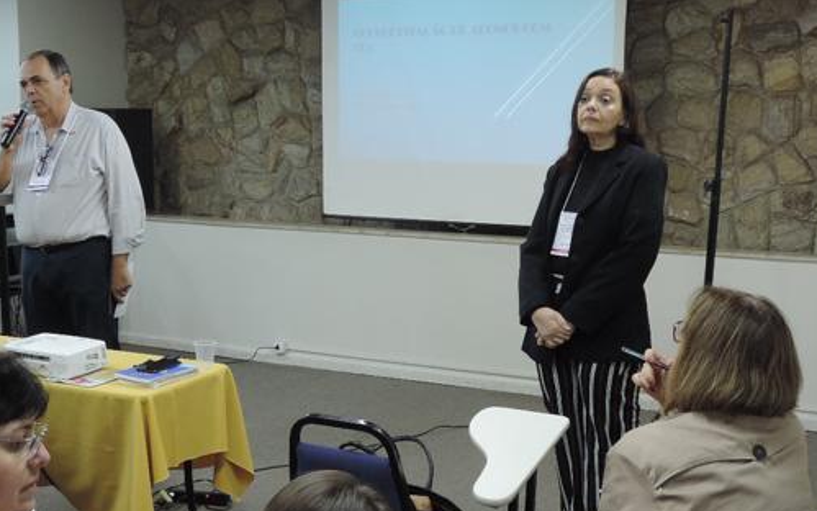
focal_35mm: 51
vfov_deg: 25.3
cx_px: 363
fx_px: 1136
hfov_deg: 39.5
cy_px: 305
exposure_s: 1/30
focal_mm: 5.3
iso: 400
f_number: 3.1
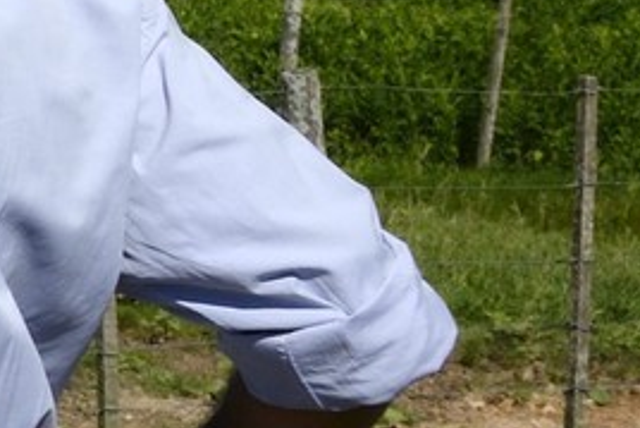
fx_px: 2543
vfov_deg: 9.6
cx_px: -1101
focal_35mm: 143
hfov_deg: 11.0
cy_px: 404
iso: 400
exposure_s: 1/640
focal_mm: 24
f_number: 14
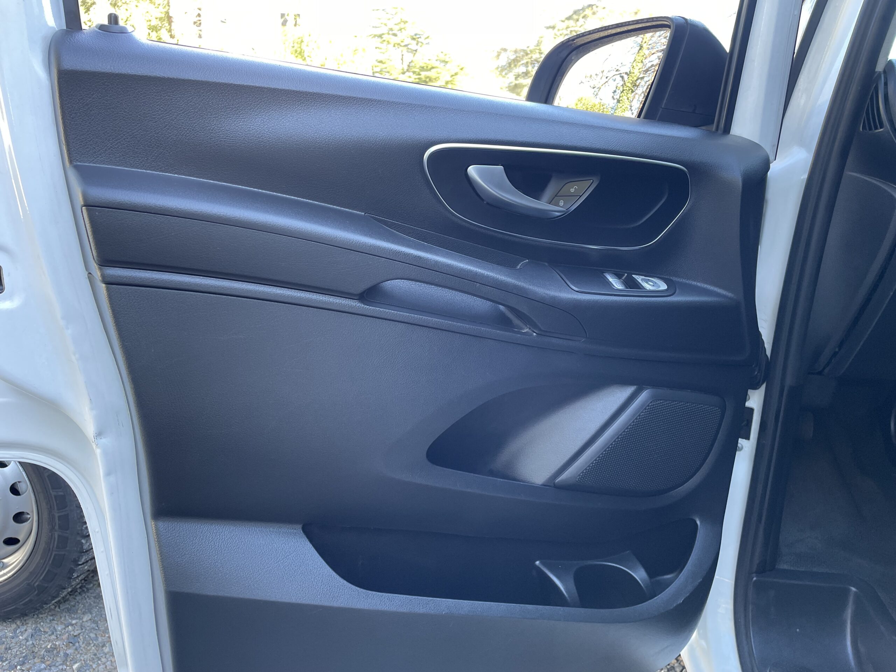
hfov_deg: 67.3
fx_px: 673
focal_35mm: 26
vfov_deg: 53.1
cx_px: 448
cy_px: 336
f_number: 1.6
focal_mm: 4.2
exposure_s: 1/121
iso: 125
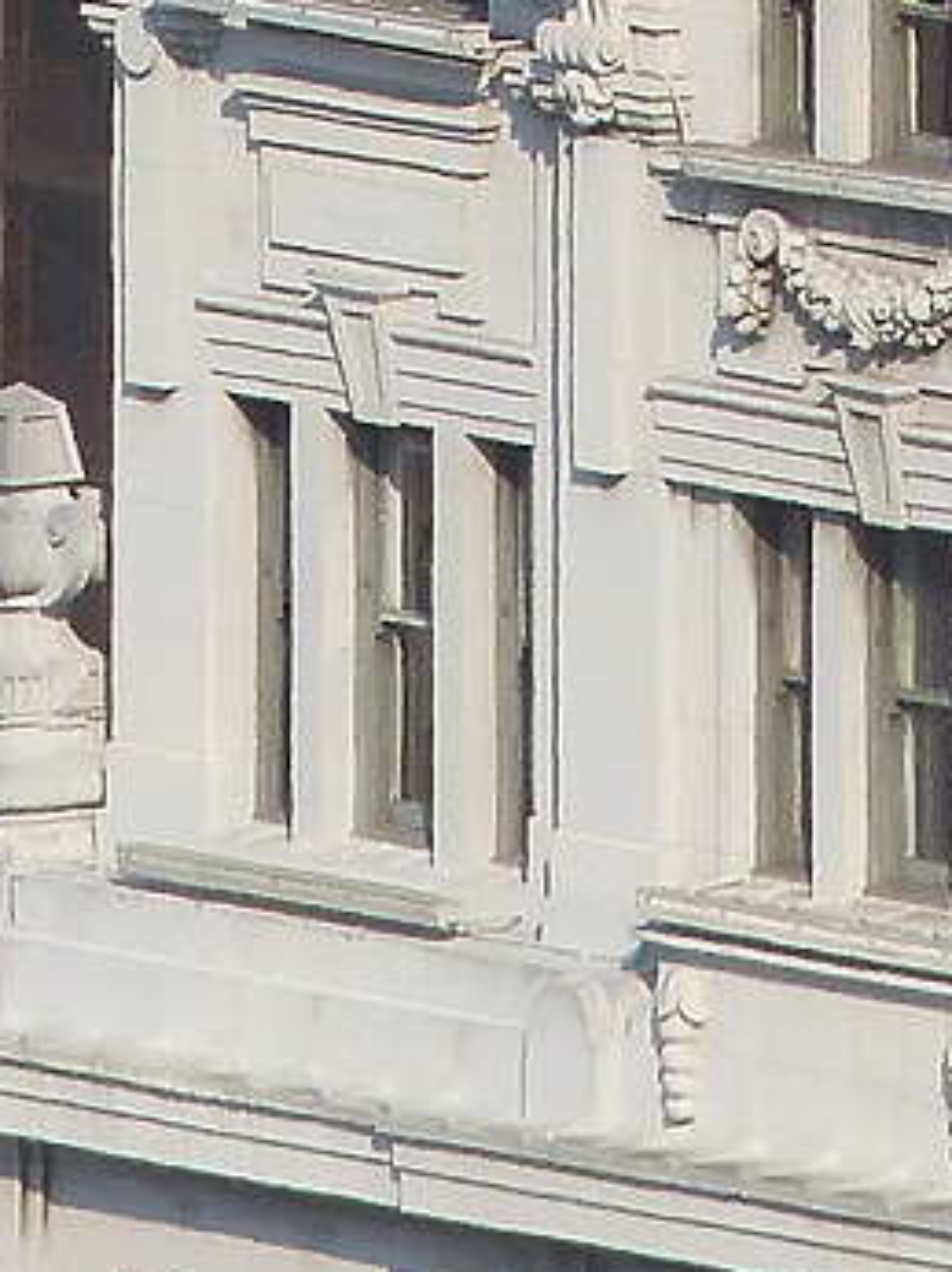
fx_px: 114659
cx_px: 24
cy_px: 360
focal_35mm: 3123
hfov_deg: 0.5
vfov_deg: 0.6
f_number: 4
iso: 100
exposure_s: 1/1300
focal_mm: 108
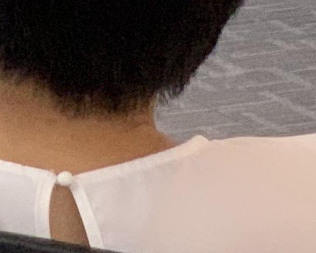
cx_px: -818
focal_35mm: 384
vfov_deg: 3.9
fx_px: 3590
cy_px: -409
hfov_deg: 4.7
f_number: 2.4
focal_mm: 6
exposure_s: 1/60
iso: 160
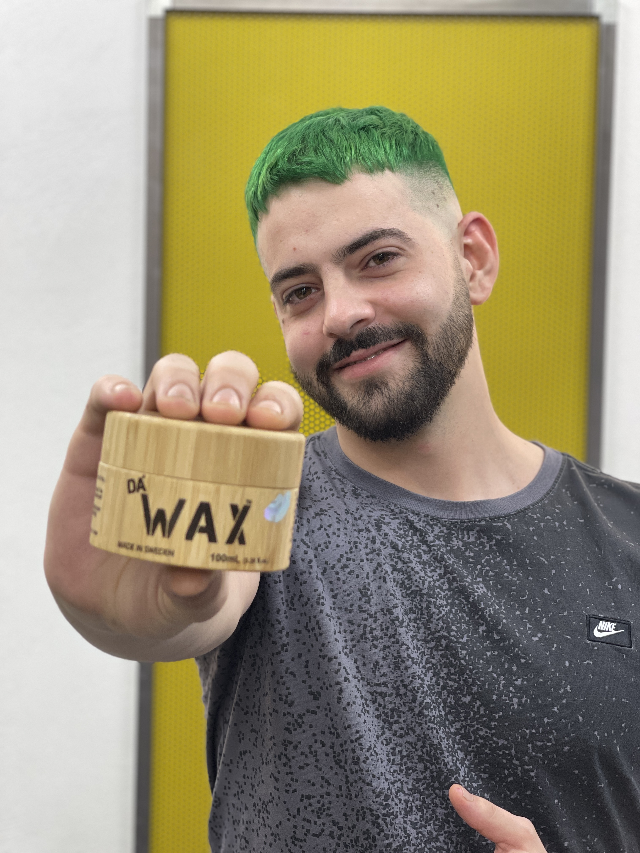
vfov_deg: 30.3
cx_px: 320
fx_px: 1578
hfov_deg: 22.9
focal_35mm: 64
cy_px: 426
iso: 160
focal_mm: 7.5
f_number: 2.2
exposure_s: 1/100
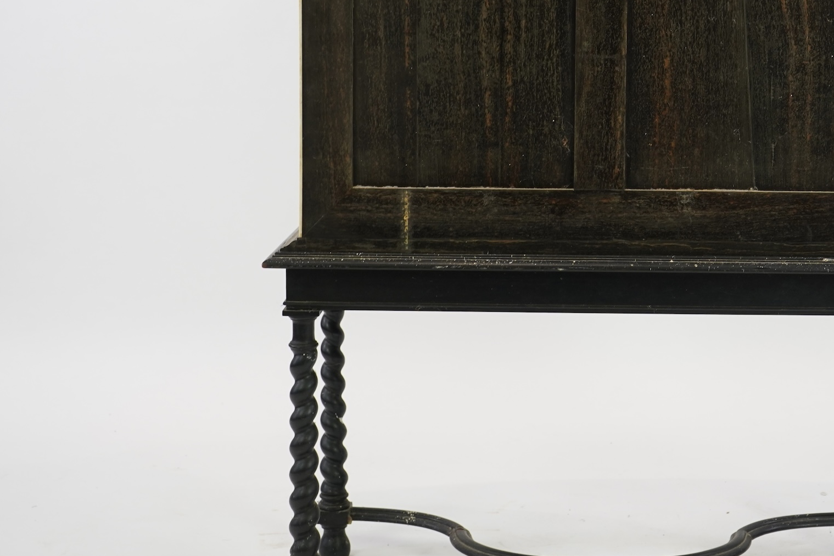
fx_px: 1784
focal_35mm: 77
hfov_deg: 26.1
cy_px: 103
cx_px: 603
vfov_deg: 17.6
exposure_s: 1/60
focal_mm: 39
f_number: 5
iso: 400
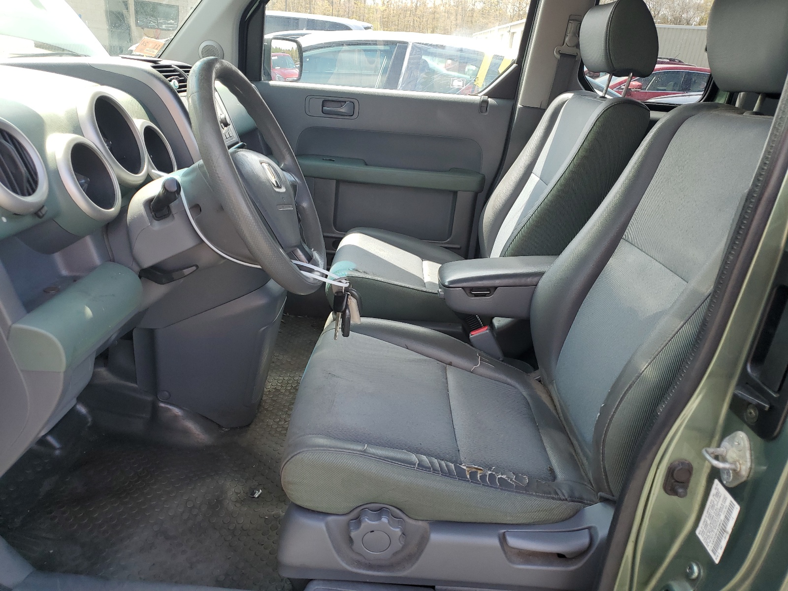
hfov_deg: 67.3
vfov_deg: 53.1
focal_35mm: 26
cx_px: 394
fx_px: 592
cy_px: 296
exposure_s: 1/417
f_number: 1.5
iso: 50
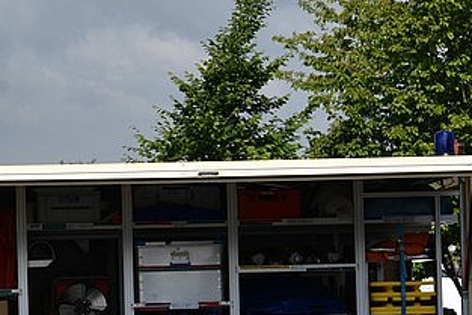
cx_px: 44
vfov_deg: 9.9
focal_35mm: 138
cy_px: 241
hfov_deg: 14.7
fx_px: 1810
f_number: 11
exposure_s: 1/500
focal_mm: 48
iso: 200
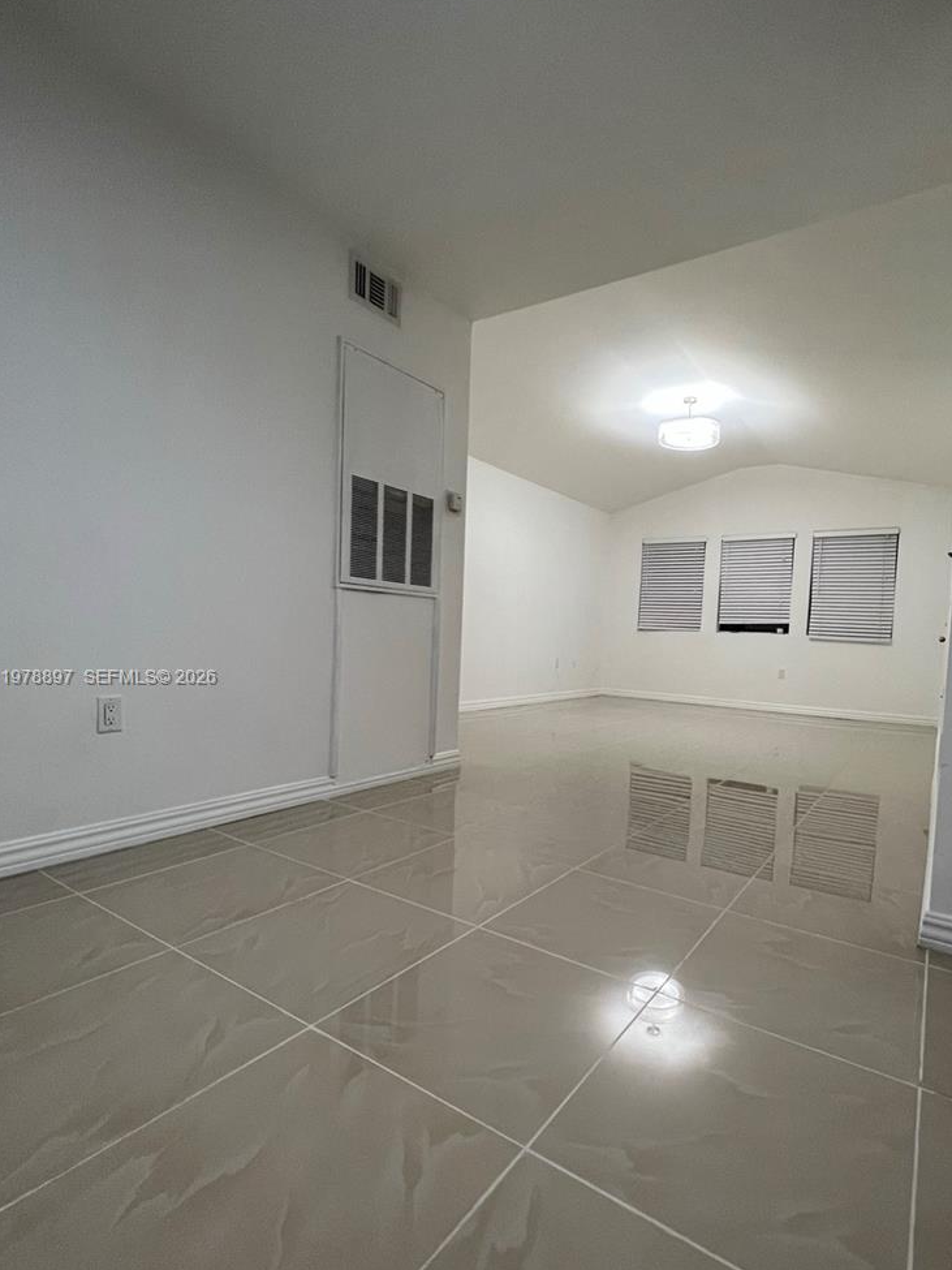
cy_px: 679
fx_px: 587
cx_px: 561
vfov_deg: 94.4
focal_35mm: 16
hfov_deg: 77.4
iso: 200
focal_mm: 1.57
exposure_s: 1/60
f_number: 1.8
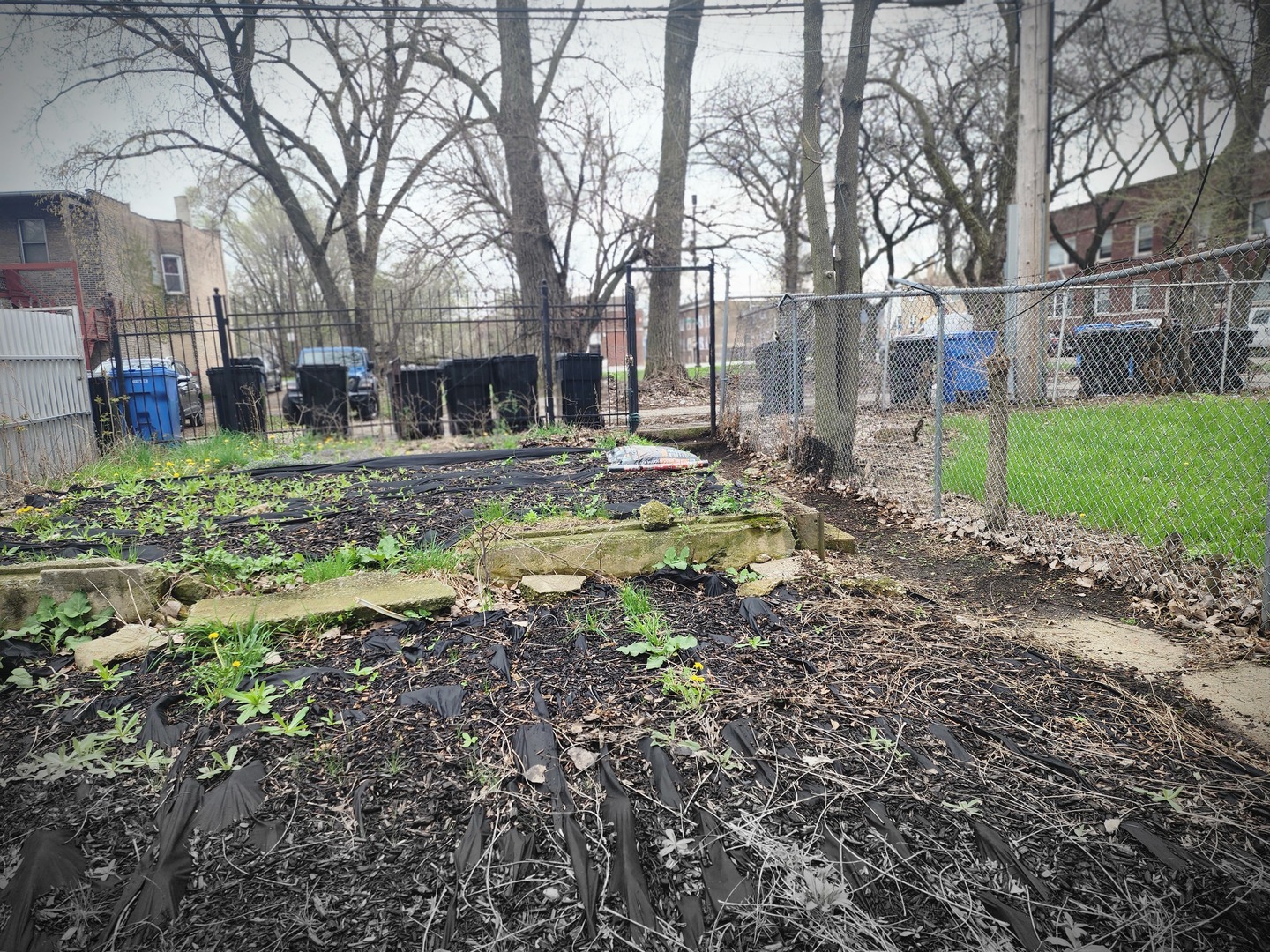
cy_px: 476
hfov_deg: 73.9
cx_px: 635
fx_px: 844
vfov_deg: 58.9
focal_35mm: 23
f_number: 1.8
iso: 12
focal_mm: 6.4
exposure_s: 1/307
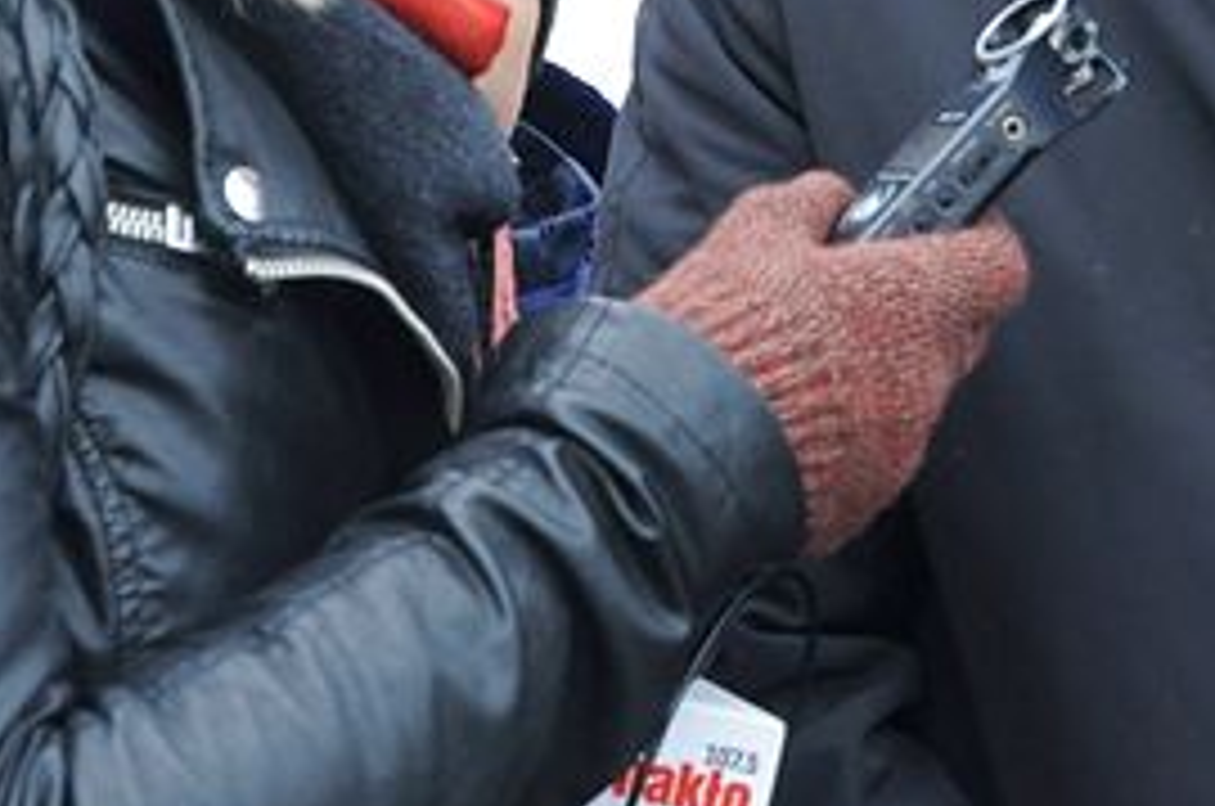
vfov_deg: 12.7
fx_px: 3504
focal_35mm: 104
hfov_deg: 19.6
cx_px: 868
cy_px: -259
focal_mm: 22
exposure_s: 1/125
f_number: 5.6
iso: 800
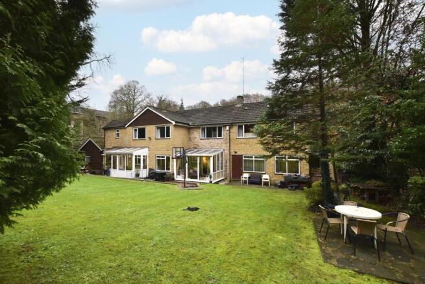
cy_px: 142
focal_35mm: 15
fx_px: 177
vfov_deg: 77.4
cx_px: 212
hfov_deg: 100.4
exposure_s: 1/80
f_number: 8
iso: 640
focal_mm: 10
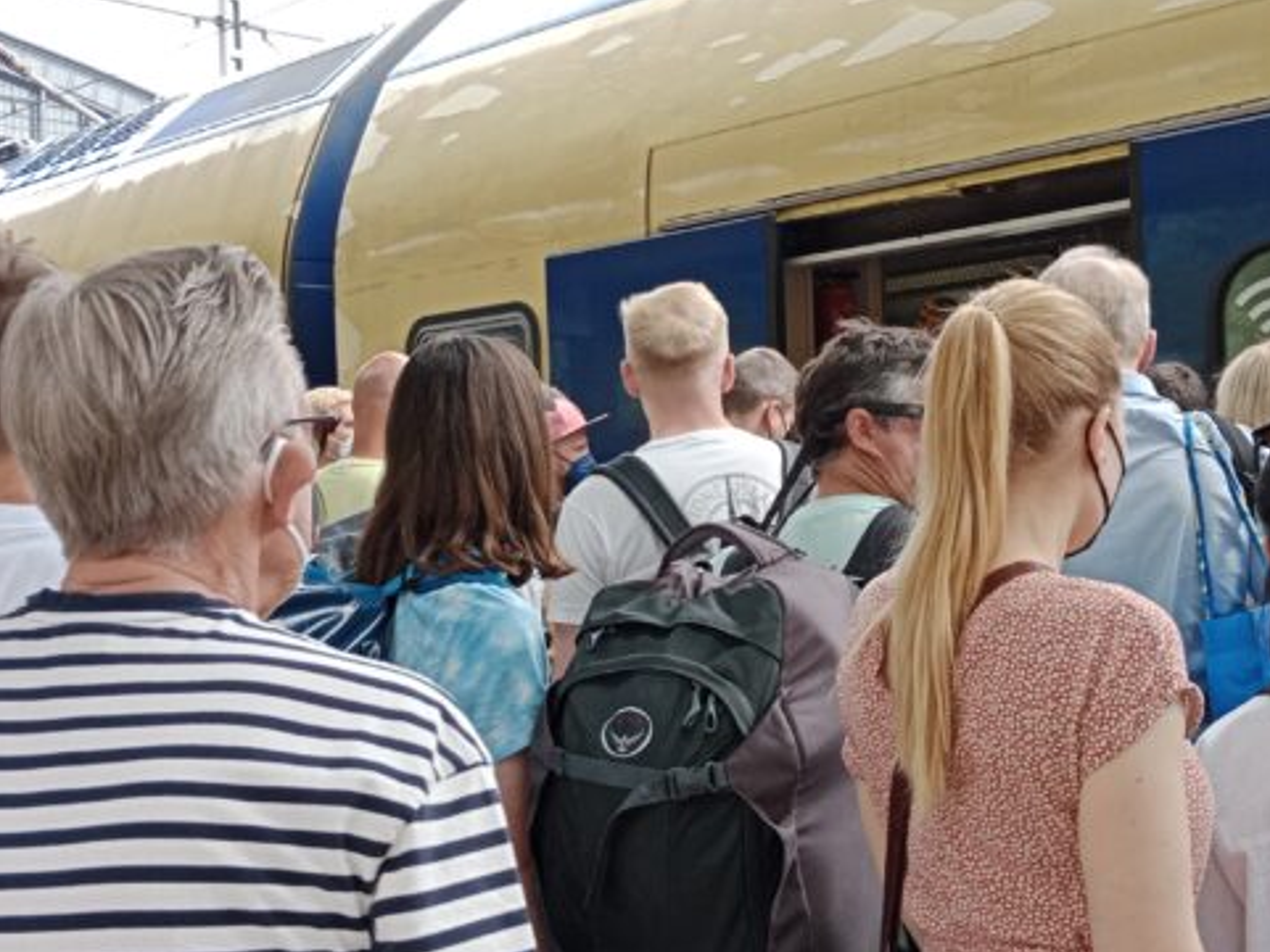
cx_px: 713
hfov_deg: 37.4
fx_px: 1872
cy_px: 498
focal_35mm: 51
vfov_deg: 28.6
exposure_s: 1/100
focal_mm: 3.96
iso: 144
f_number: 1.8
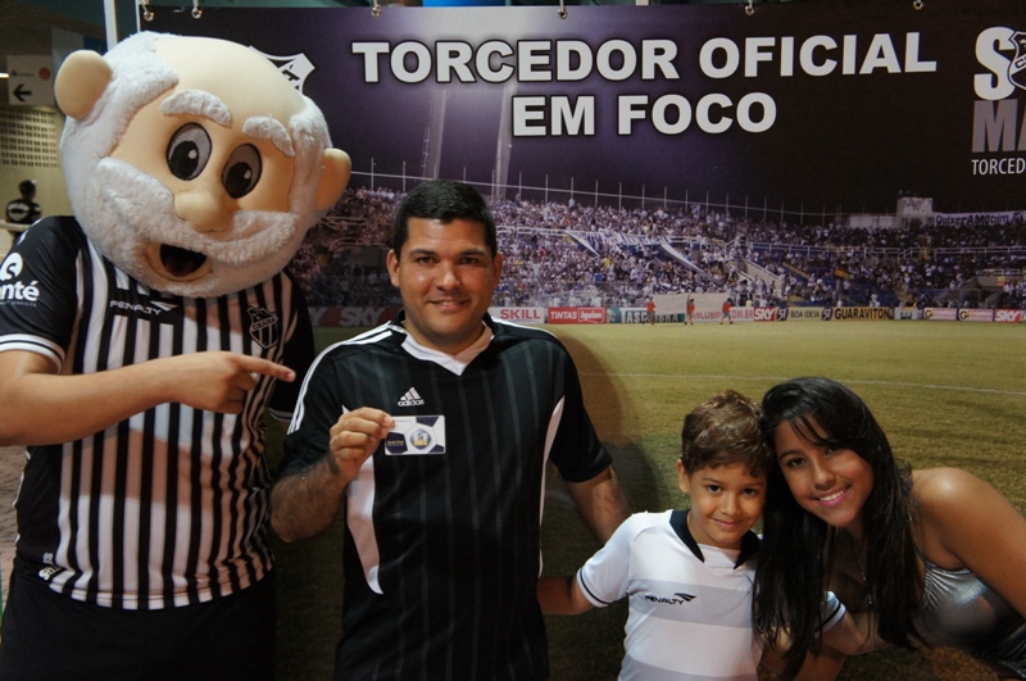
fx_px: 1409
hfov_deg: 40.0
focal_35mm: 50
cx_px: 513
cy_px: 340
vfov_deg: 27.2
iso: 1600
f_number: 4.5
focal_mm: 33
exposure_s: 1/30
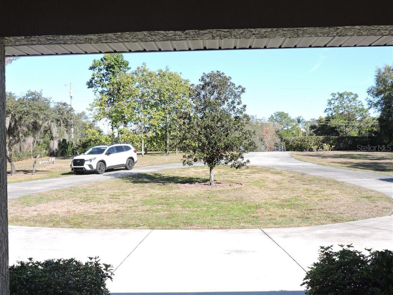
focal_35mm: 43
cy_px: 148
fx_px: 488
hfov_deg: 43.9
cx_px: 196
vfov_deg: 33.6
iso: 100
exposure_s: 1/400
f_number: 3.4
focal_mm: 7.7
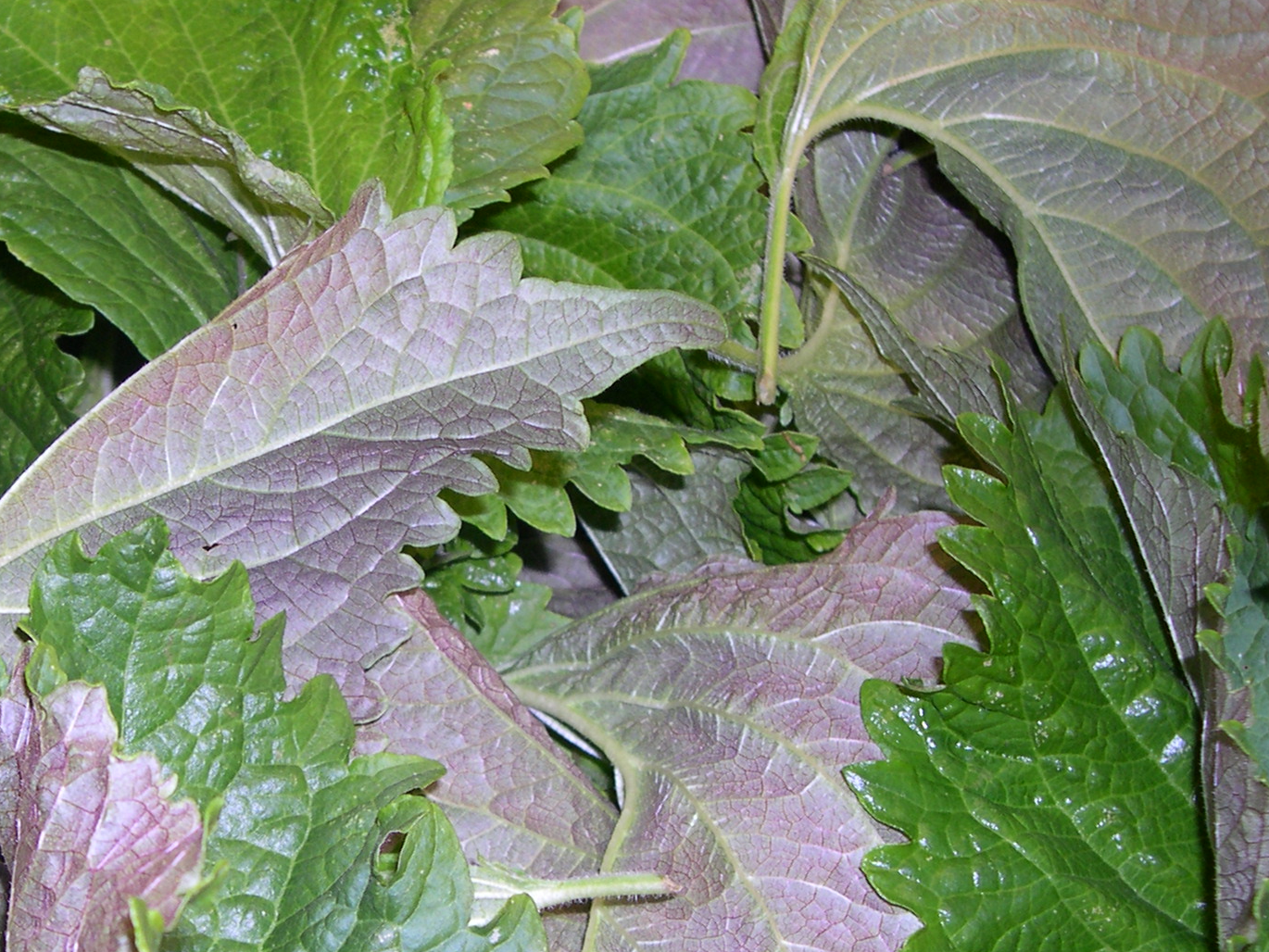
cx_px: 249
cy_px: 646
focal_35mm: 63
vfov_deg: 23.2
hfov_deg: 30.0
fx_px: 2310
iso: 100
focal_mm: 8
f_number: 2.8
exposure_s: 1/60
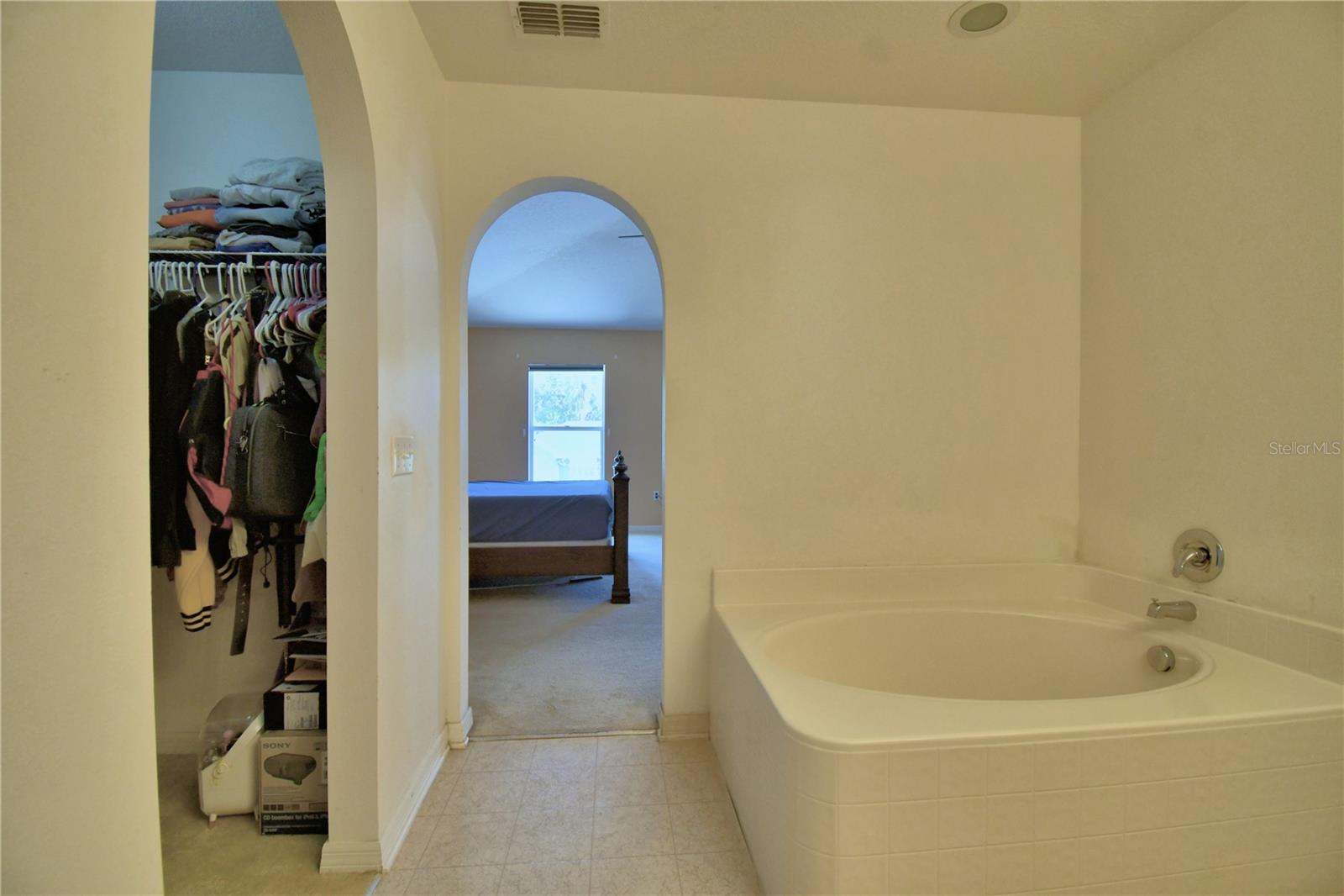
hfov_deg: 100.4
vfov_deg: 77.3
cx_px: 672
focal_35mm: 15
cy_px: 448
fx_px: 560
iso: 360
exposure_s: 1/125
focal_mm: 10
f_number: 4.5
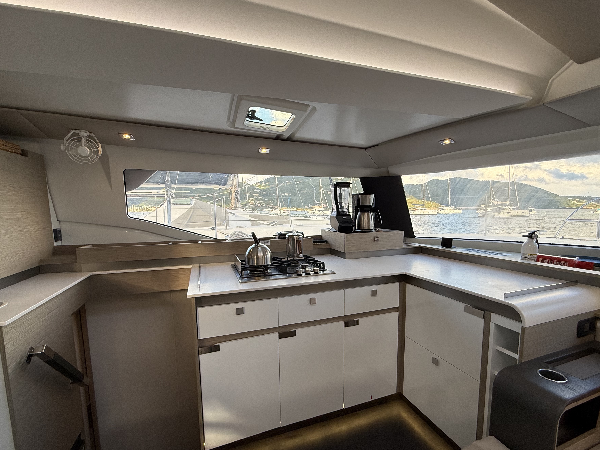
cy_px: 240
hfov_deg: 94.5
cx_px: 307
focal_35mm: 16
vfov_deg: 78.0
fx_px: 277
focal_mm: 2.22
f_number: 2.2
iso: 50
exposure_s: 1/156
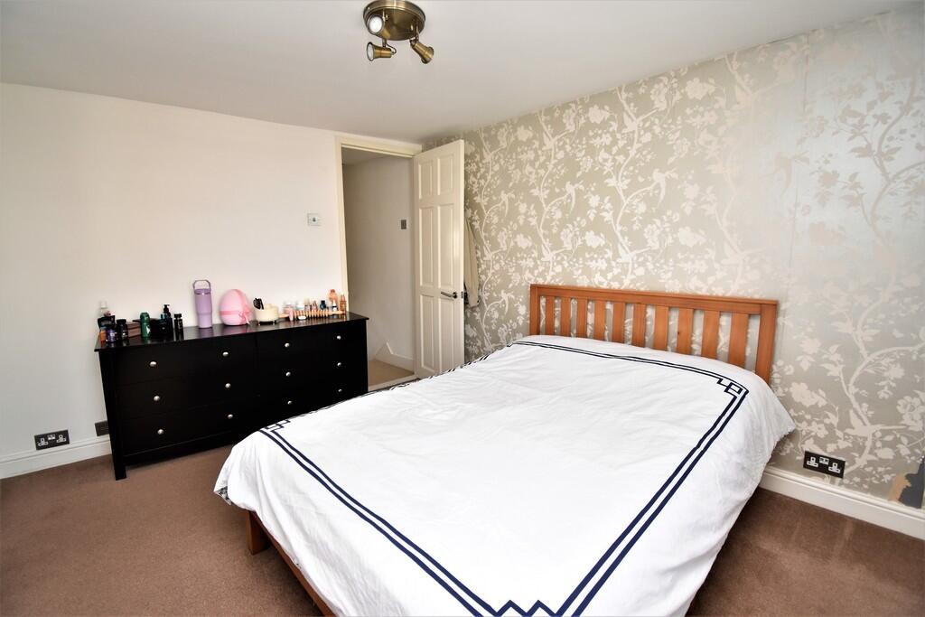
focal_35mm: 15
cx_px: 462
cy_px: 308
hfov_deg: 100.4
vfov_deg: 77.3
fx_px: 385
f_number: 5
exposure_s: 1/100
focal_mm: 10
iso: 800
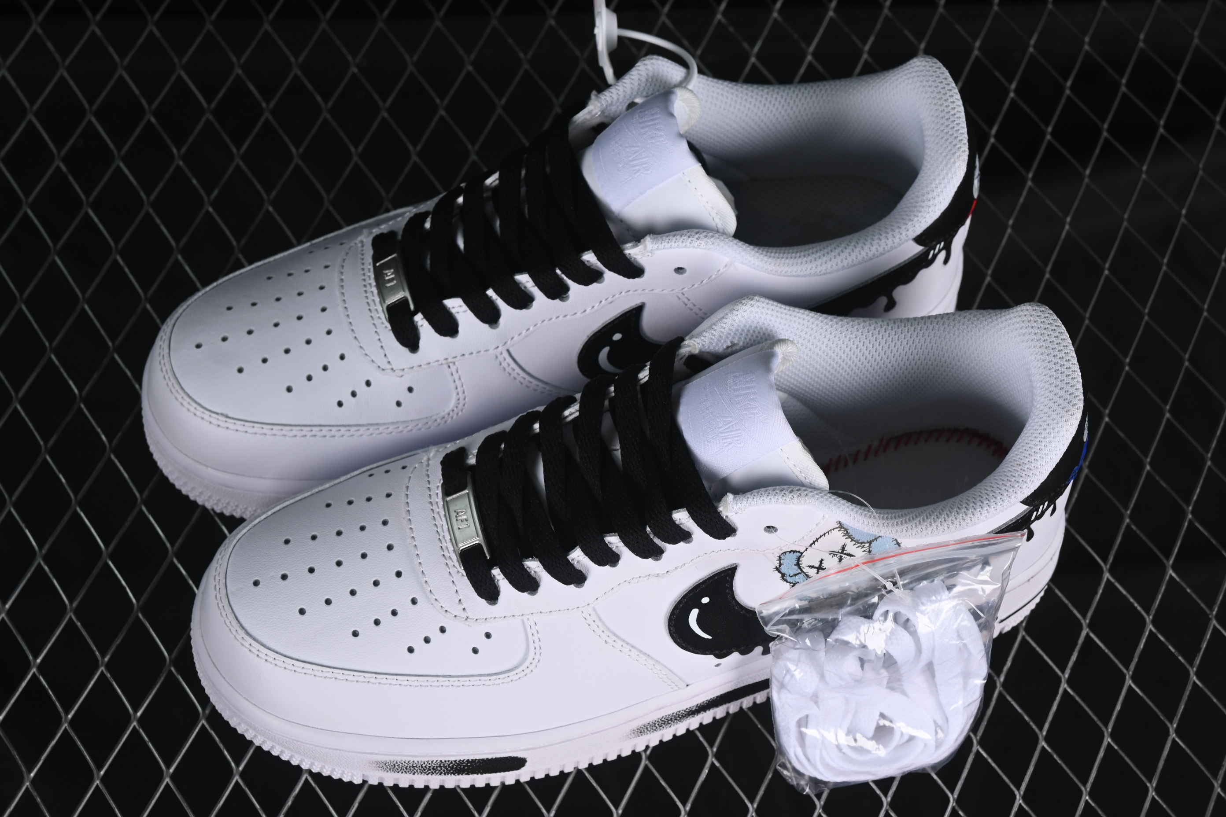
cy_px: 408
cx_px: 613
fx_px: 2554
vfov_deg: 18.2
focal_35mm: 75
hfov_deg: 27.0
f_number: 8
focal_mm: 50
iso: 160
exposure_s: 1/60
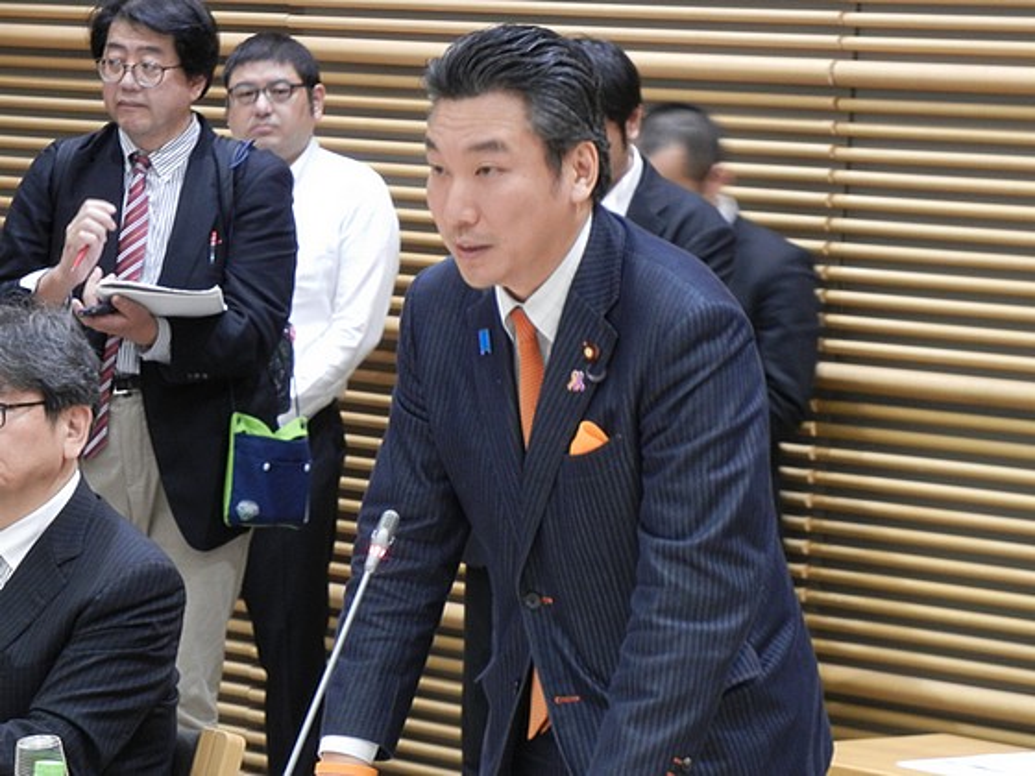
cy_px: 388
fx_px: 3977
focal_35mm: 133
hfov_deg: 14.8
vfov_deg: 11.1
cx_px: 518
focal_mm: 24
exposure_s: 1/6.9
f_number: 4.6
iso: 400
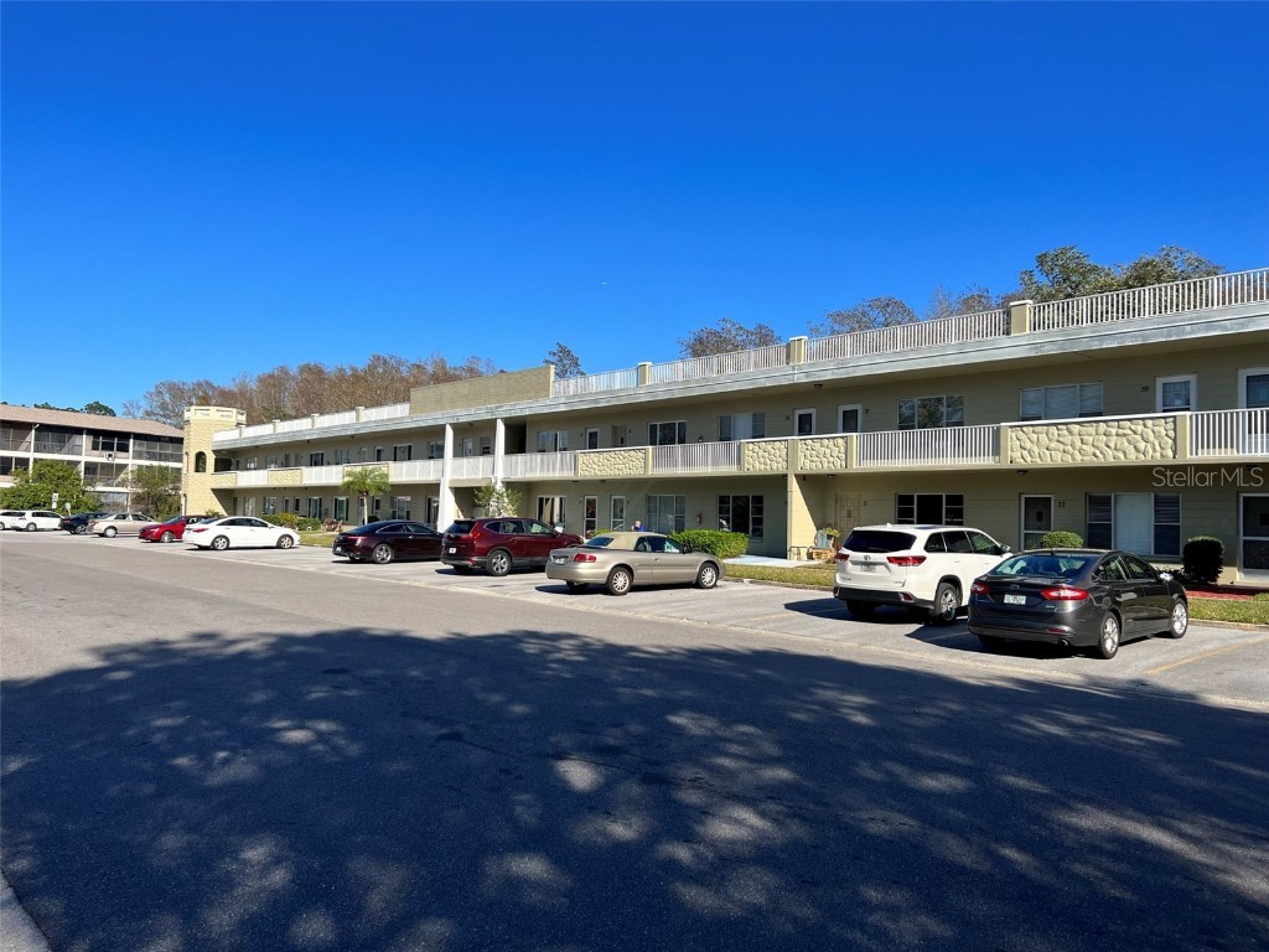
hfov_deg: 67.3
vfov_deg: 53.1
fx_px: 953
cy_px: 476
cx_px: 634
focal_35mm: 26
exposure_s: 1/4444
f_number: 1.5
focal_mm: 5.7
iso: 50
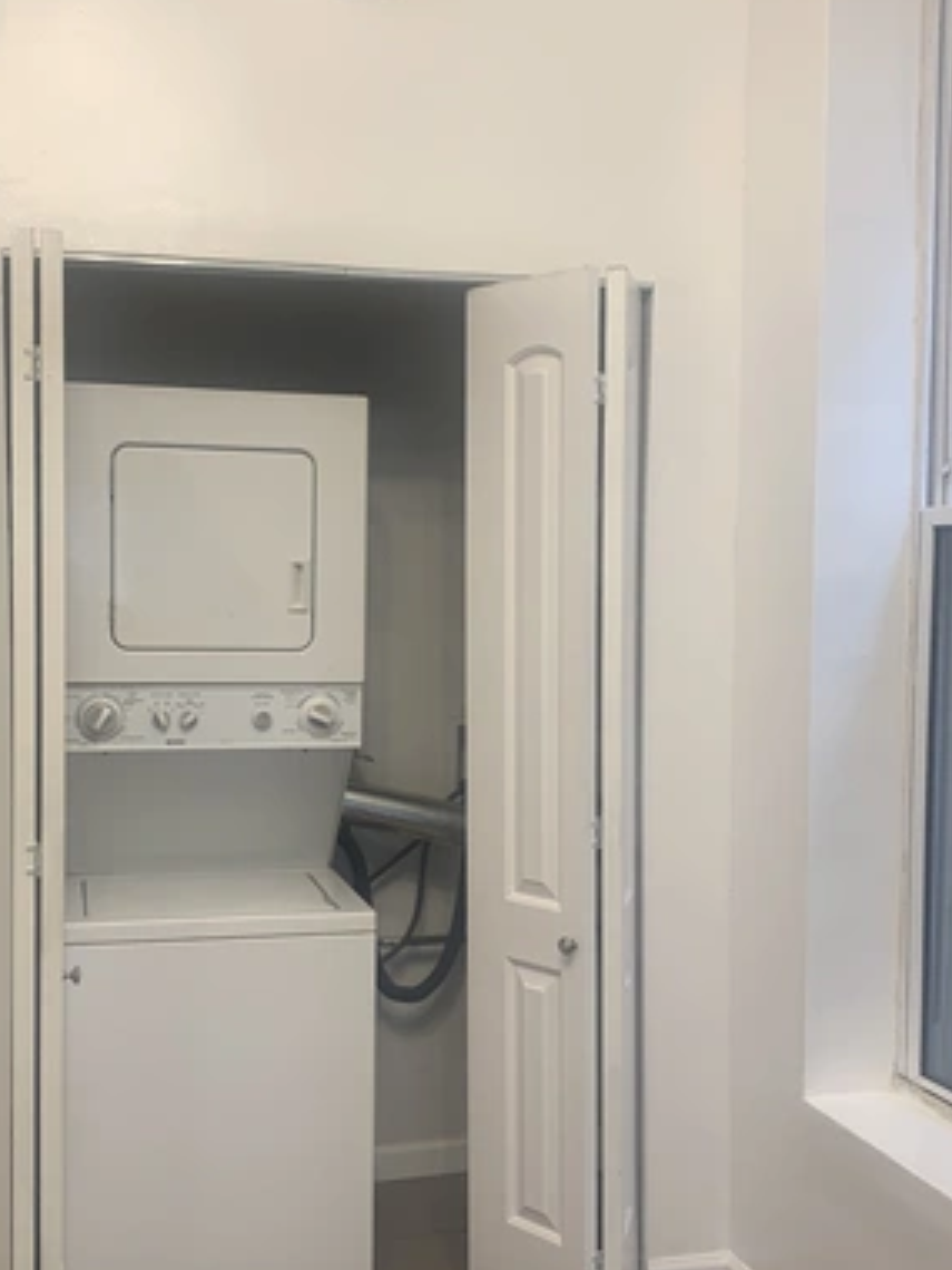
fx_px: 1503
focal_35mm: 41
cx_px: 384
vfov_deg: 45.7
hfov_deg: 35.0
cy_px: 685
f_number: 1.8
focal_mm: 4.25
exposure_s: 1/120
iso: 50
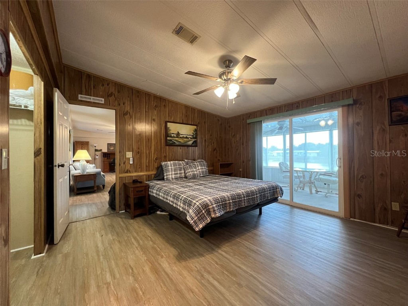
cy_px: 153
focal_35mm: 13
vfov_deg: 89.9
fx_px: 153
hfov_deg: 106.2
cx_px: 204
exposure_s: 1/60
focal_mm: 1.57
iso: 400
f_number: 1.8
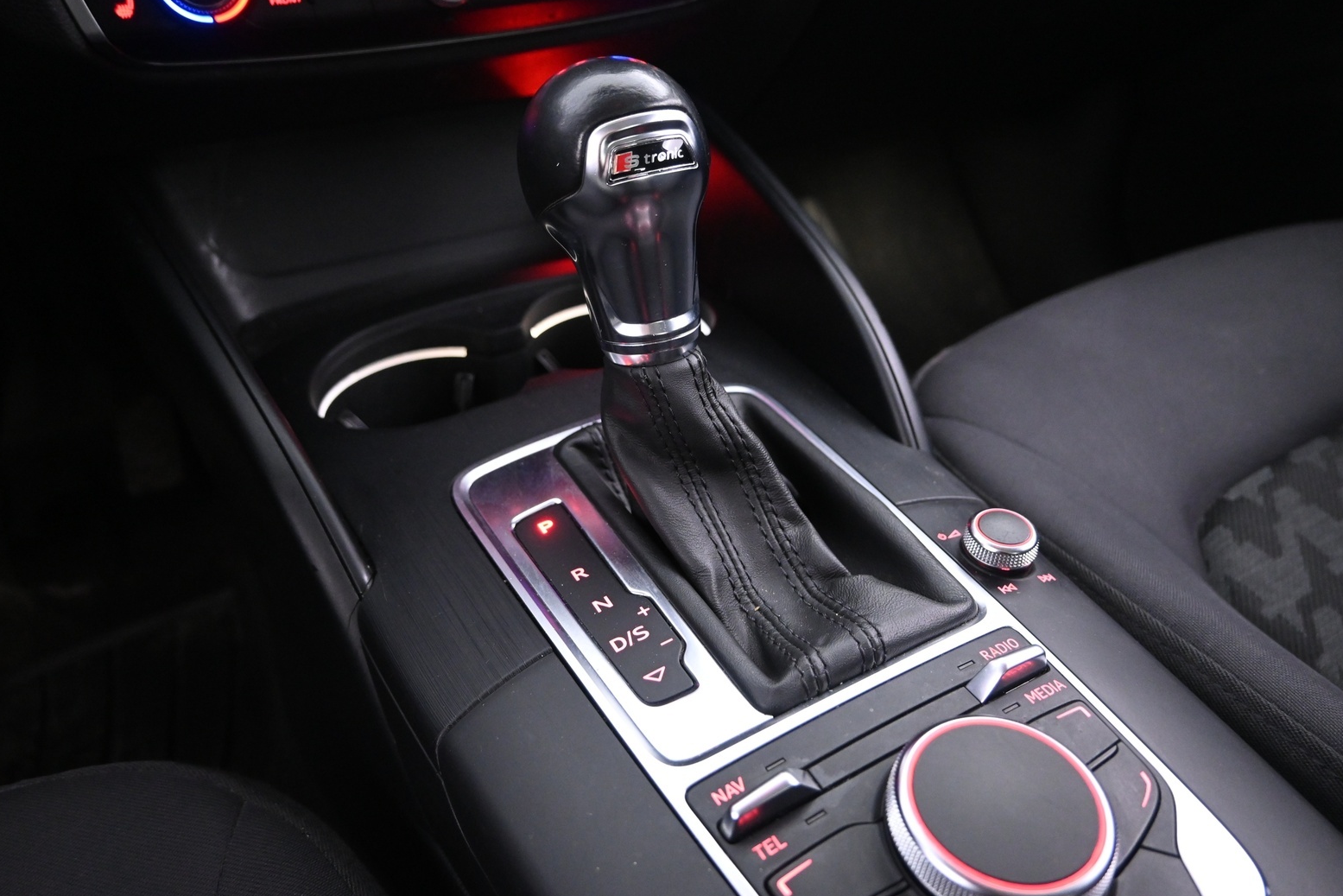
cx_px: 677
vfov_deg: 51.3
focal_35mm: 25
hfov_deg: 71.5
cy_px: 435
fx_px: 933
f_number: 3.5
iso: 2500
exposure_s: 1/10
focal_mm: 16
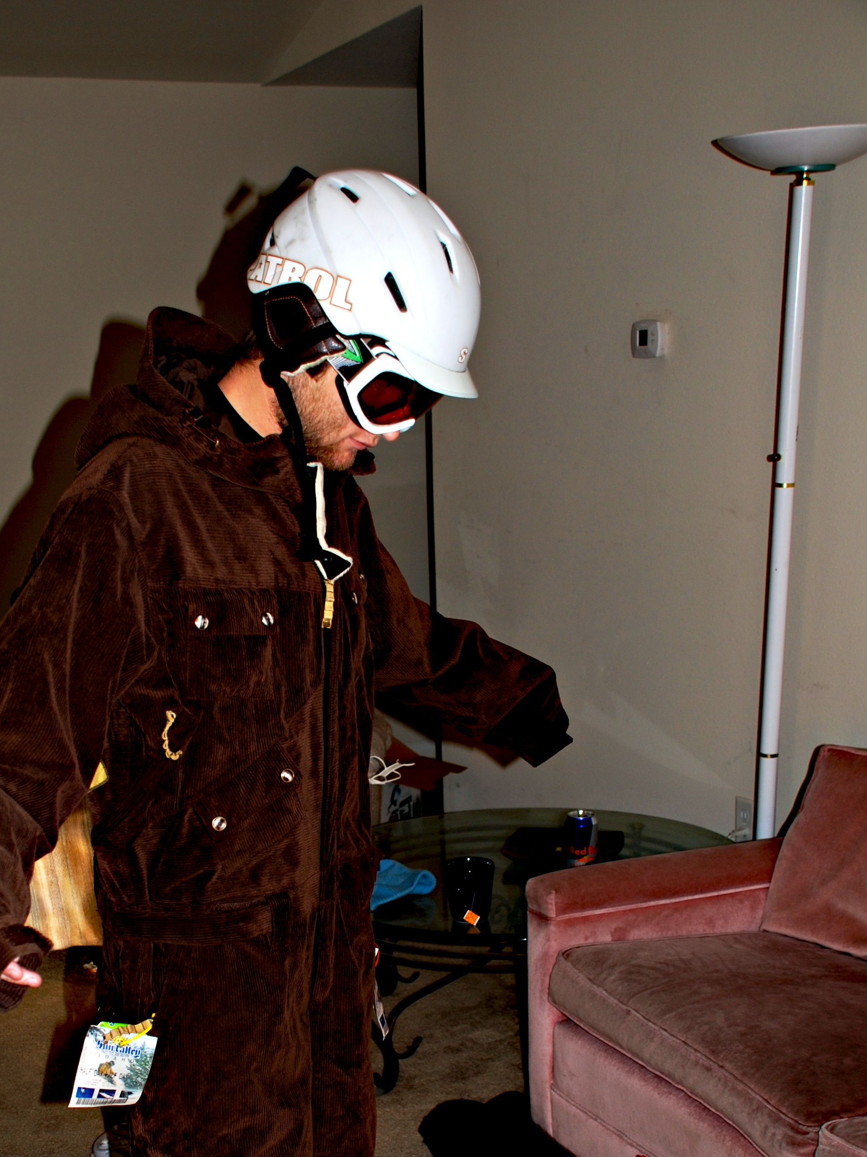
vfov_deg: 36.1
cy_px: 843
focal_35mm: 52
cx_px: 293
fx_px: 1737
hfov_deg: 27.9
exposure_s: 1/60
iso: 100
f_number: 4
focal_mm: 24
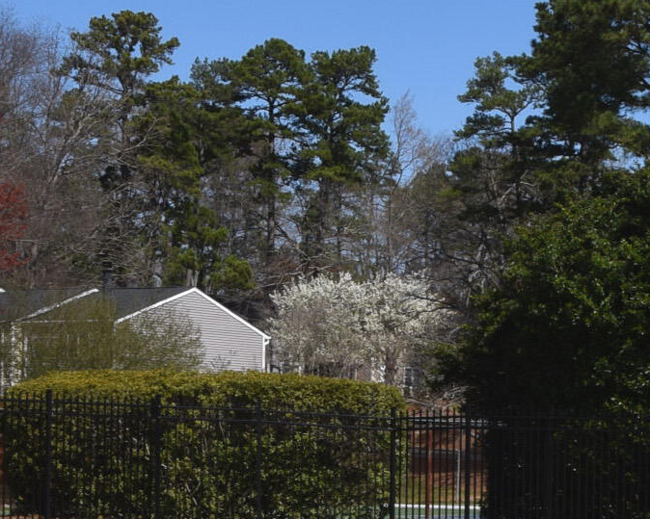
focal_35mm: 81
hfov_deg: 23.6
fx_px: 1550
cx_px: 423
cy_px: 300
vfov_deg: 19.0
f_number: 11
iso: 100
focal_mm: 17
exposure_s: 1/200
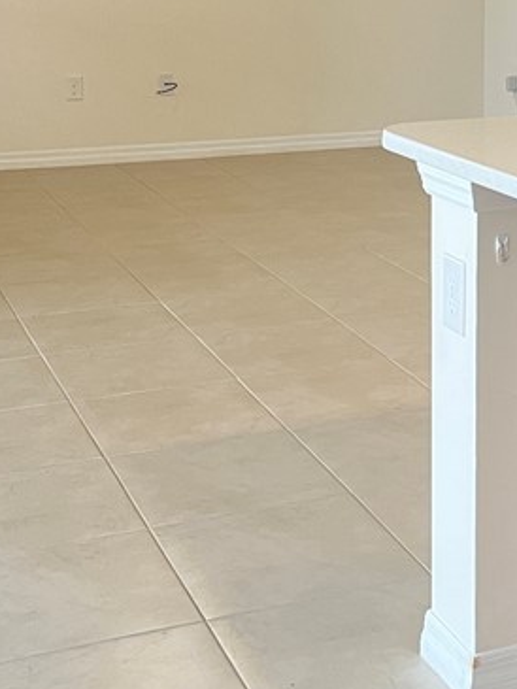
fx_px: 1453
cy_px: 193
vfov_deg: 26.4
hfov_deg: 19.7
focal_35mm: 73
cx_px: 492
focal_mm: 5.1
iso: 320
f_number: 1.6
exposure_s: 1/60
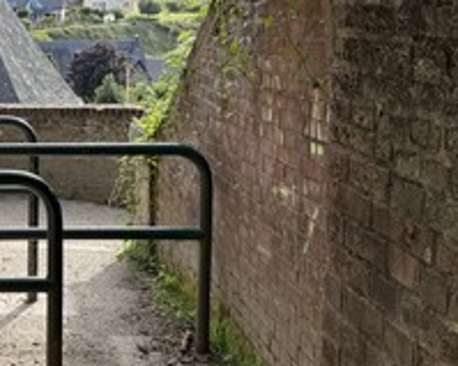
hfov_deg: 29.6
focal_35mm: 59
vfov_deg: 25.5
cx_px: -9
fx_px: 799
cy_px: 89
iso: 80
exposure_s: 1/1689
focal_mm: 6.76
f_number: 1.78
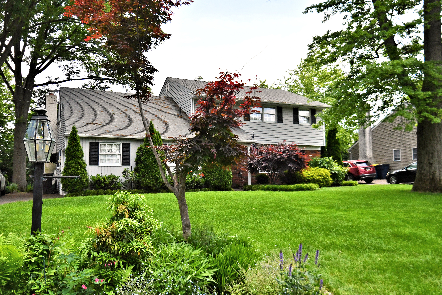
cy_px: 148
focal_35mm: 30
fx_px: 368
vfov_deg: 43.6
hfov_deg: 61.9
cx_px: 221
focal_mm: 20
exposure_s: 1/6400
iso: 2000
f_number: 5.6
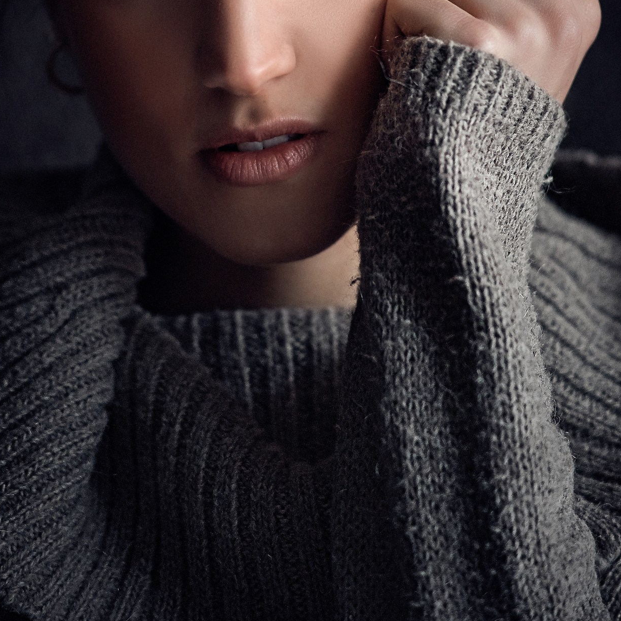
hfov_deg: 10.0
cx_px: 276
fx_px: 3532
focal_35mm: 174
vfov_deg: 10.0
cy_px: 69
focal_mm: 105
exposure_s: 1/125
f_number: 2.5
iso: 1600
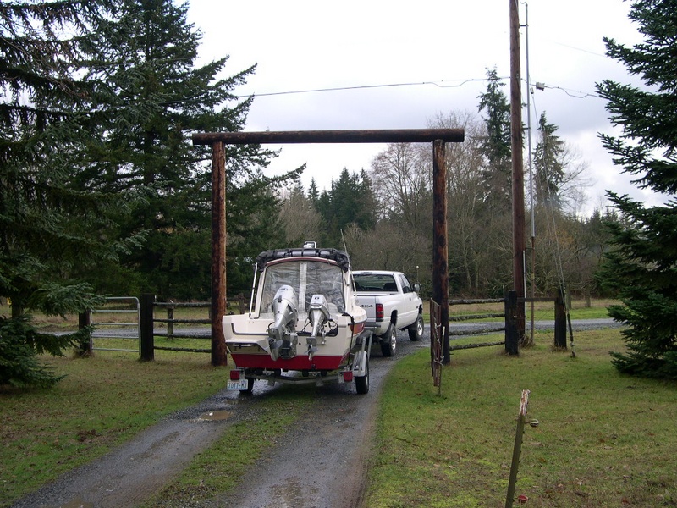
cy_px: 254
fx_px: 743
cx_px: 338
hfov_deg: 49.0
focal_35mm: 38
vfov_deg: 37.7
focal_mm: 8
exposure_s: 1/271
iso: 100
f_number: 2.8
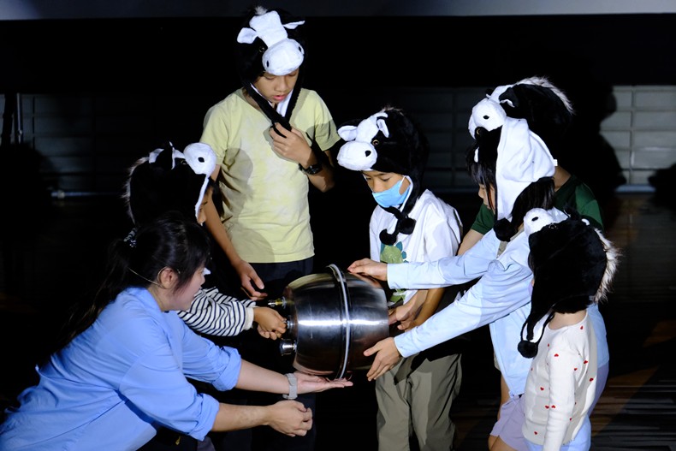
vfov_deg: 6.2
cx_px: 338
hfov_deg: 9.2
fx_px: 4188
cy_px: 226
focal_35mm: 223
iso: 3200
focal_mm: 148.5
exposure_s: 1/340
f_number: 4.5
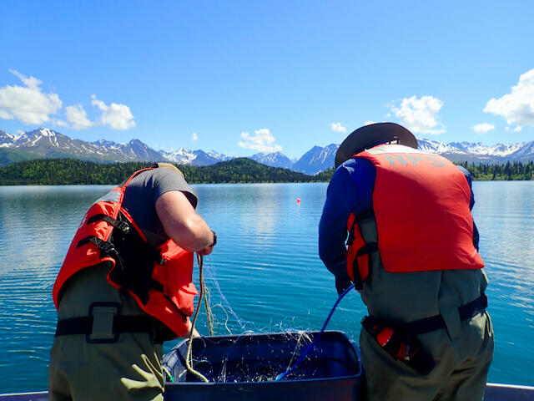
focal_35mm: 25
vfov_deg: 54.9
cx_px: 267
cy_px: 200
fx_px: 386
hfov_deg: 69.4
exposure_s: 1/200
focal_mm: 4.5
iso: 100
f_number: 8
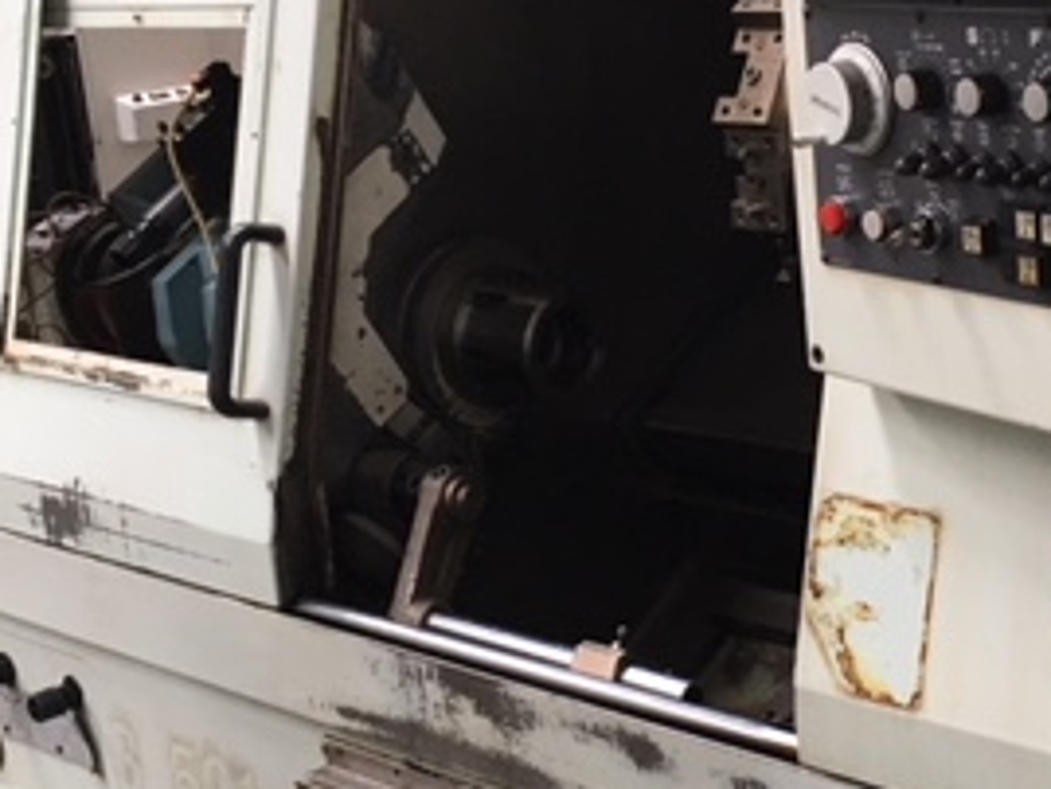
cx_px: 797
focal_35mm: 69
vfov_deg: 21.3
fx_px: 2096
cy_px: 394
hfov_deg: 27.7
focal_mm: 4.15
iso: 64
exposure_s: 1/33
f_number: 2.2
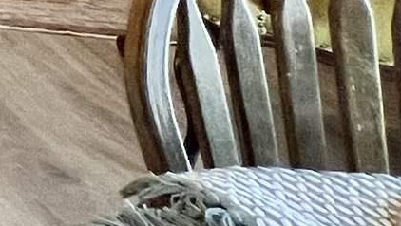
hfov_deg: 10.7
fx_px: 1096
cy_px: -439
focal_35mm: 103
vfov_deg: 9.4
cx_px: -881
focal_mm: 1.57
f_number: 1.8
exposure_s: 1/60
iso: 160
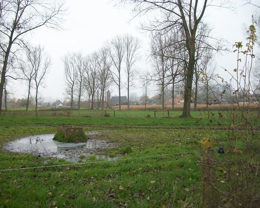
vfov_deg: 43.4
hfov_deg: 52.8
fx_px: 262
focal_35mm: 34
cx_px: 120
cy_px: 105
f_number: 2.9
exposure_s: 1/160
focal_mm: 5.7
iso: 80
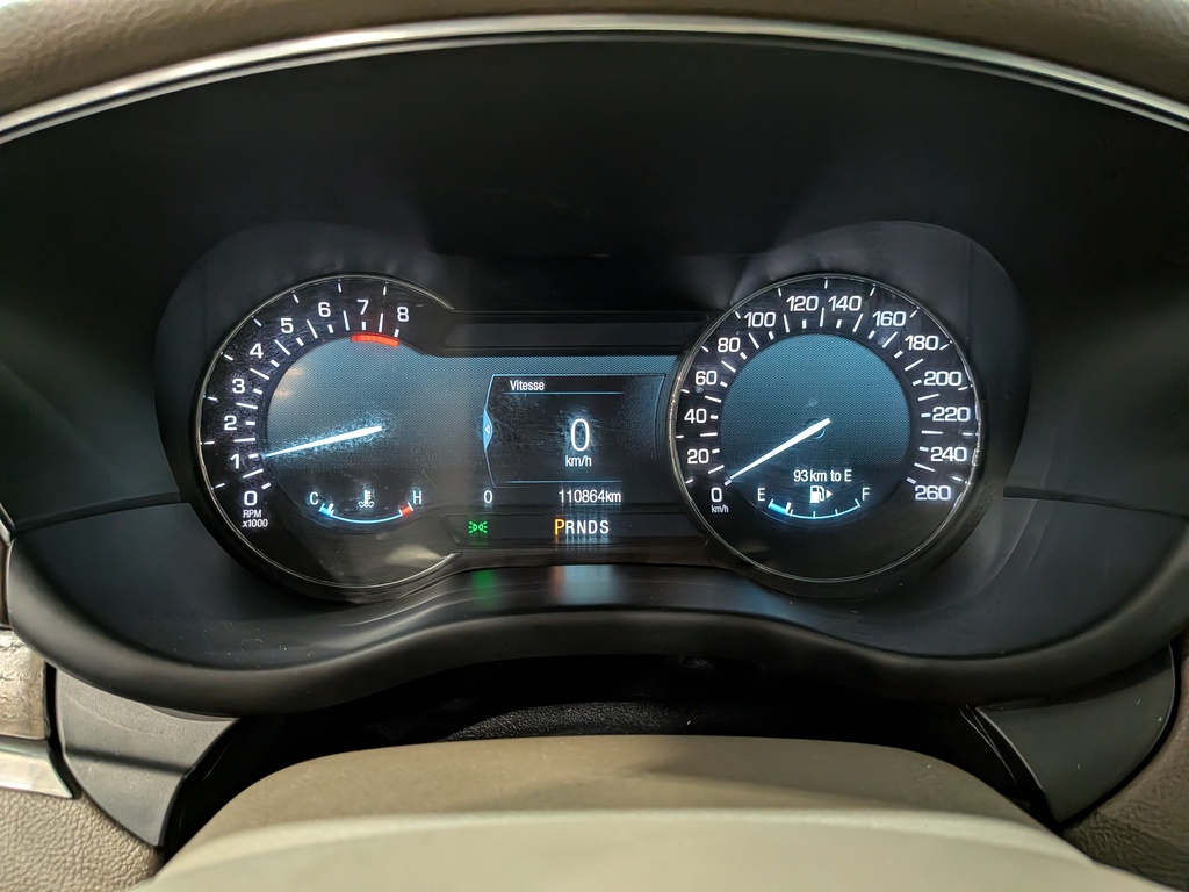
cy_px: 446
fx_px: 824
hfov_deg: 71.6
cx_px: 594
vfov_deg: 56.8
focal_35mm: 24
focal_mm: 4.53
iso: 821
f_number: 1.7
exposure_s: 1/100
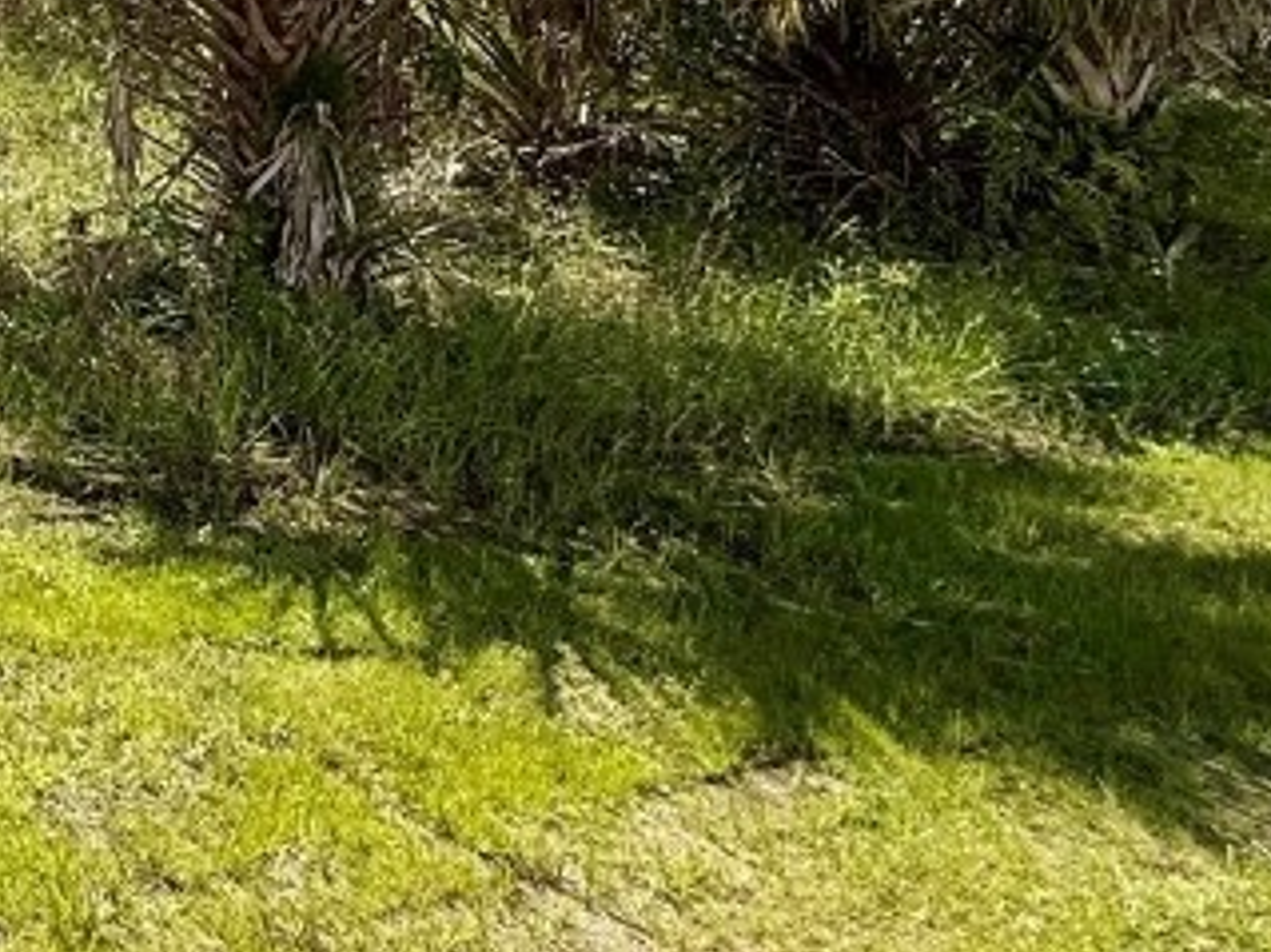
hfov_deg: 30.4
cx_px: -486
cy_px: -127
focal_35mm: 45
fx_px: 1652
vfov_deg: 28.8
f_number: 2.2
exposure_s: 1/2024
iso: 80
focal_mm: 2.22
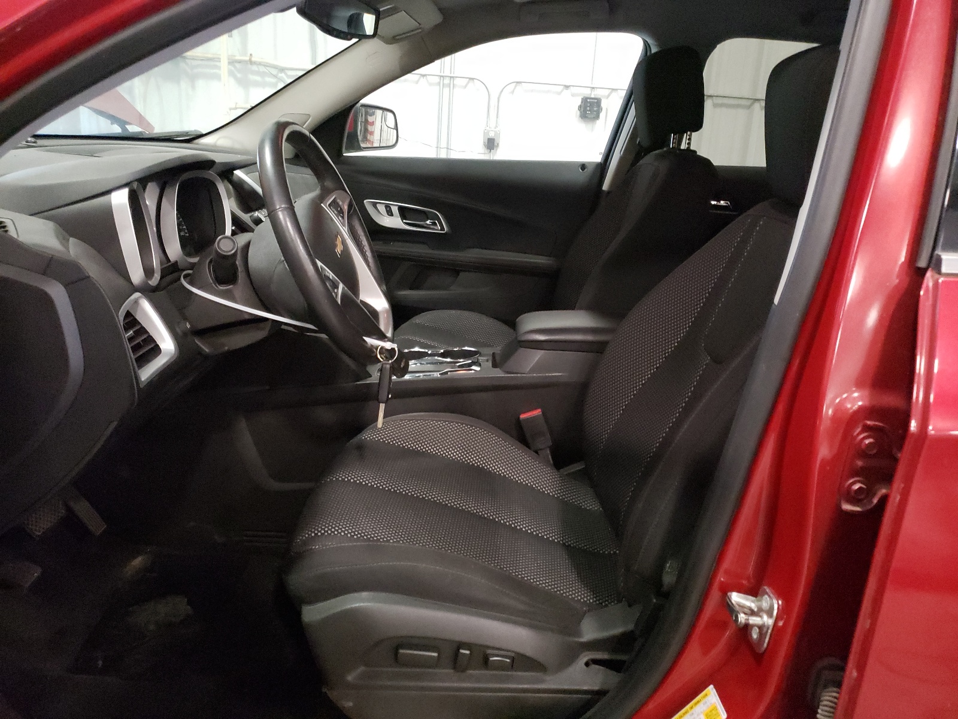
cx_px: 479
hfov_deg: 67.3
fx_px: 720
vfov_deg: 53.1
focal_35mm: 26
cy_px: 360
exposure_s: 1/24
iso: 780
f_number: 1.5
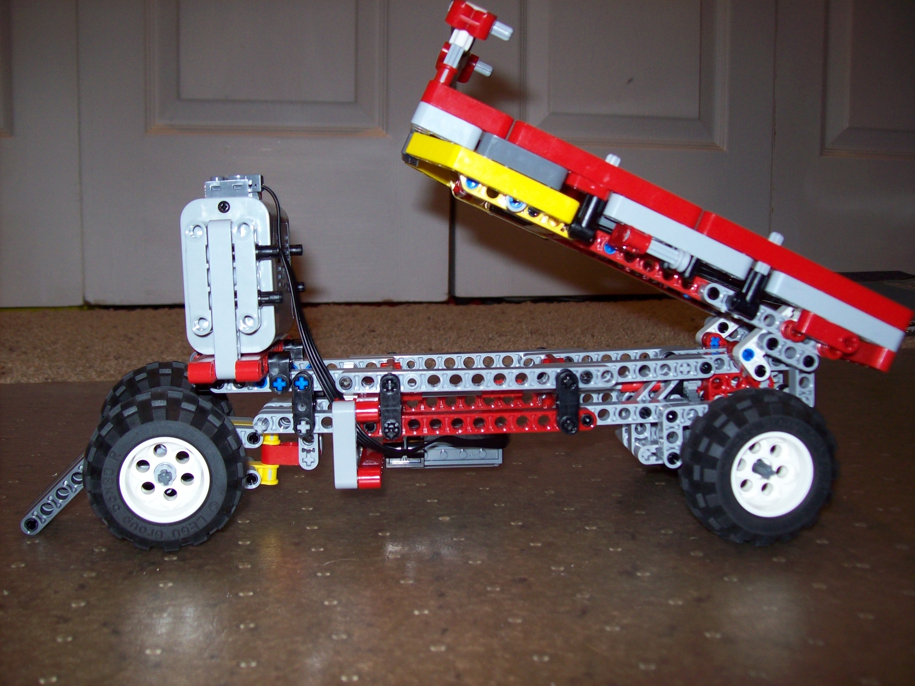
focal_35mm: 36
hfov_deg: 51.4
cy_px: 343
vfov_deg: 39.6
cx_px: 458
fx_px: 951
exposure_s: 1/64
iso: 80
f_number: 2.7
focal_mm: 6
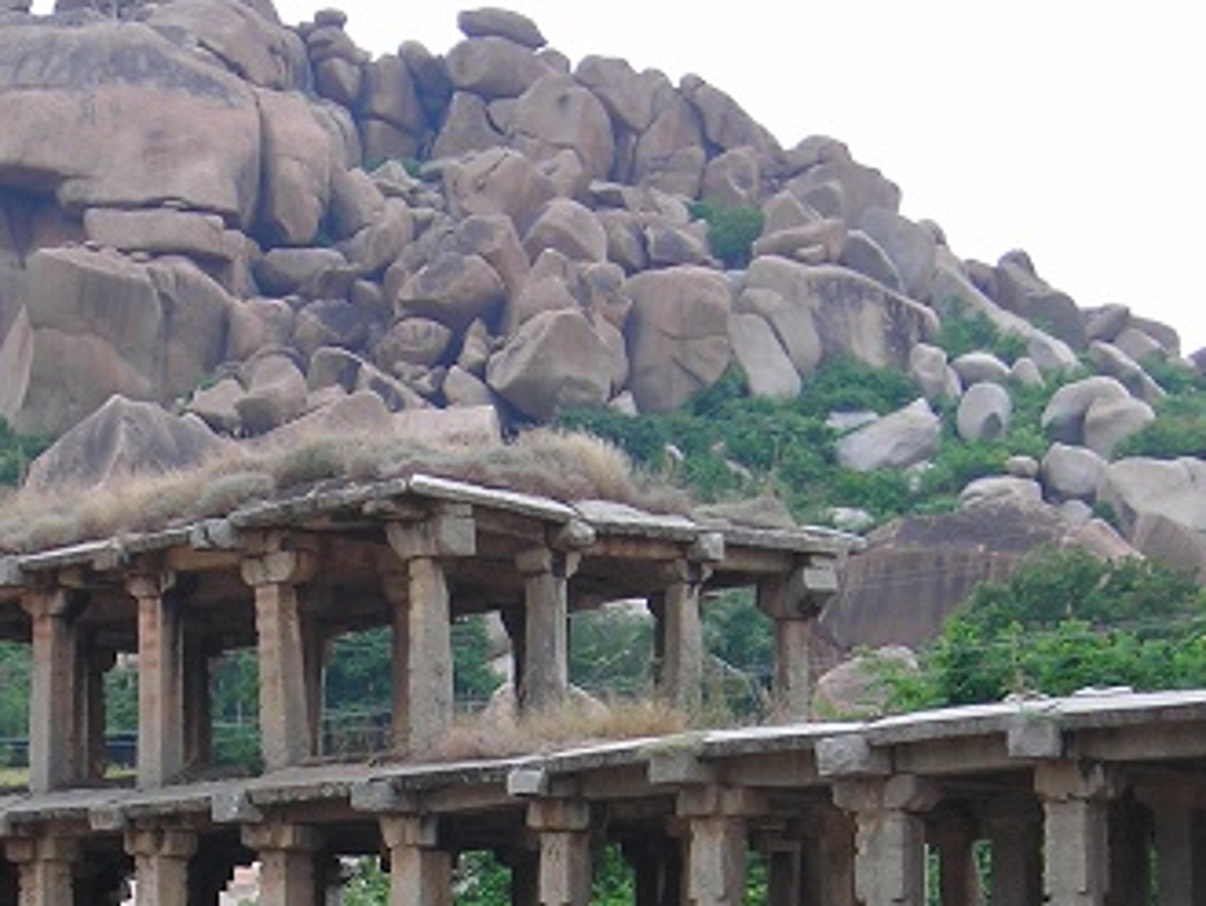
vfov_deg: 15.7
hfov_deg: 21.1
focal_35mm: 92
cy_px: 946
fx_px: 3208
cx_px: 285
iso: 50
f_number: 6.4
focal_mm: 6.3
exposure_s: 1/99.5
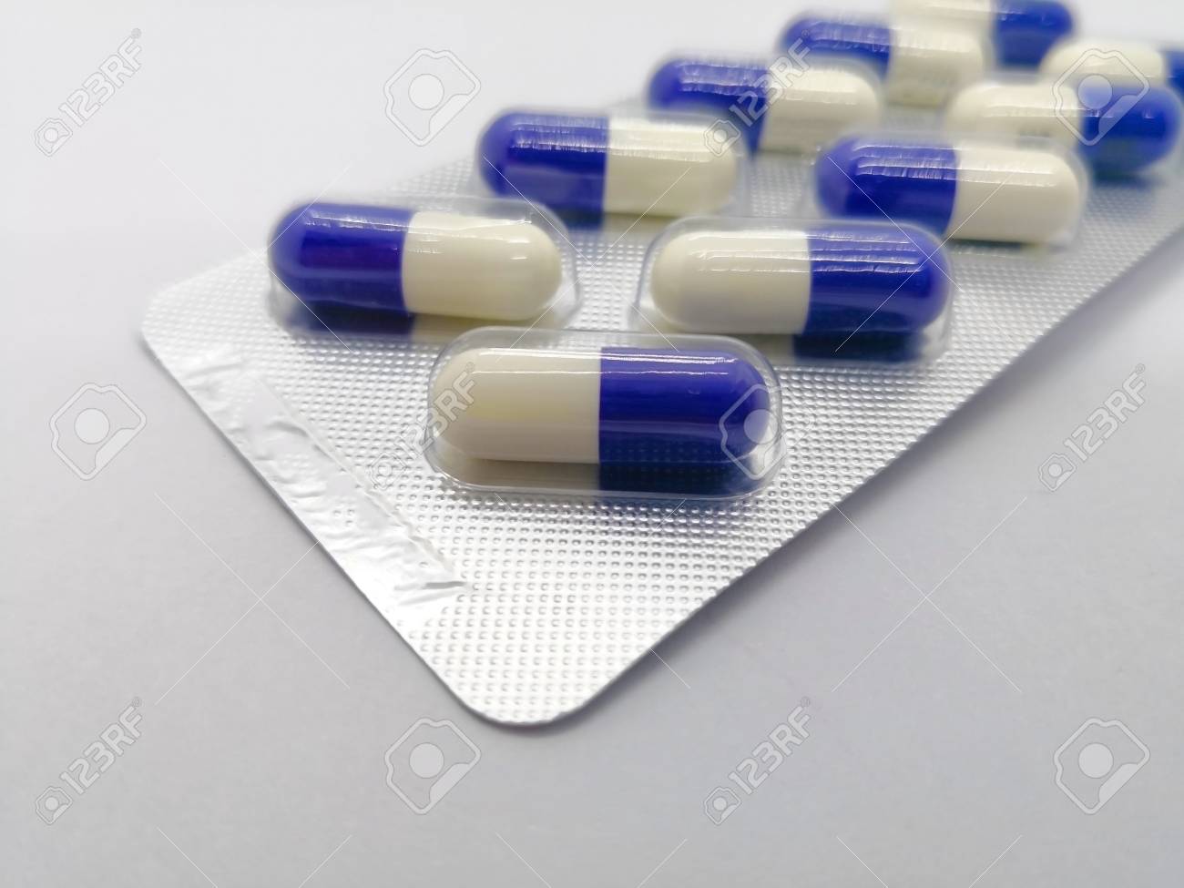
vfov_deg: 51.4
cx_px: 592
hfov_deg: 65.3
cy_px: 444
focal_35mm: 27
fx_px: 924
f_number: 1.6
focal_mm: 3.95
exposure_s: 1/100
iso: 64
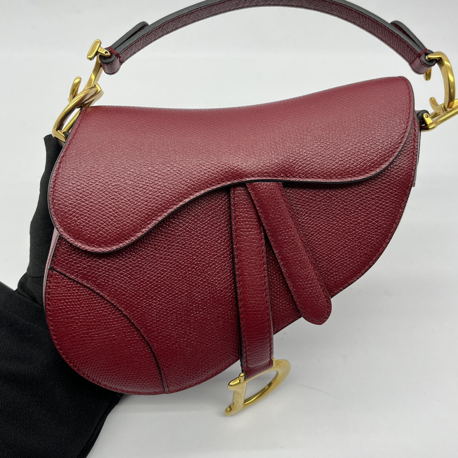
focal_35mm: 36
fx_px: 539
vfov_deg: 45.6
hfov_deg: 46.0
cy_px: 167
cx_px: 230
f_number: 1.6
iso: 32
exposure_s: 1/100
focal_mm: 5.1
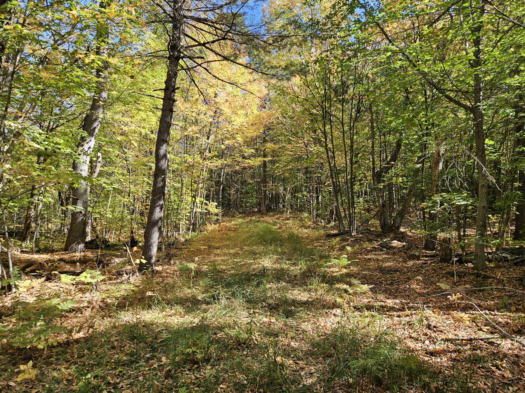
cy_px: 196
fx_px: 349
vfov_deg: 58.9
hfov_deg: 73.9
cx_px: 262
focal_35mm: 23
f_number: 1.8
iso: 50
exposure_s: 1/399
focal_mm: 5.4
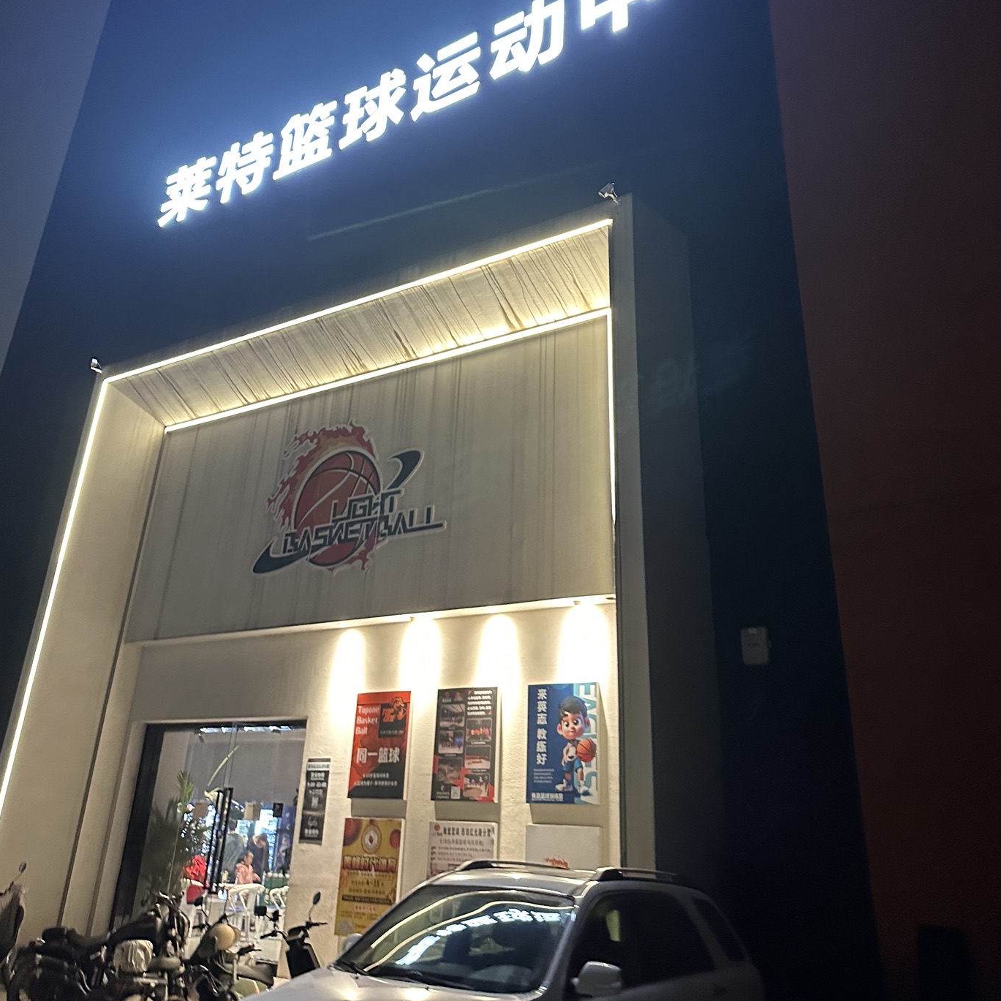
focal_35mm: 31
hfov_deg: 52.5
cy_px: 284
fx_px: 1014
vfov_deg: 50.9
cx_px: 457
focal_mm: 6.86
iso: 640
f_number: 1.78
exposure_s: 1/50
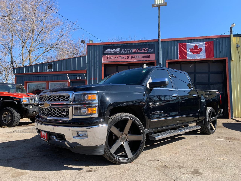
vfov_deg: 53.1
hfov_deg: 67.3
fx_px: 181
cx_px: 120
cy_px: 90
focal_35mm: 26
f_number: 1.8
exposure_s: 1/849
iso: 25
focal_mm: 4.25
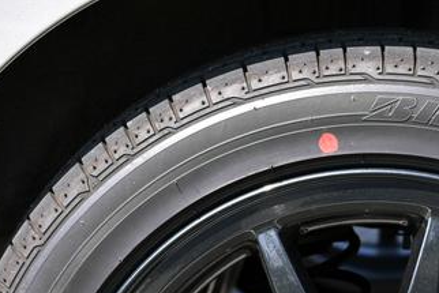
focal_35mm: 159
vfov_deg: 8.5
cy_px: 401
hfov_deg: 12.8
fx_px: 1940
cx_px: 397
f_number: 5.6
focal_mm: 50
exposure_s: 1/125
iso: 100
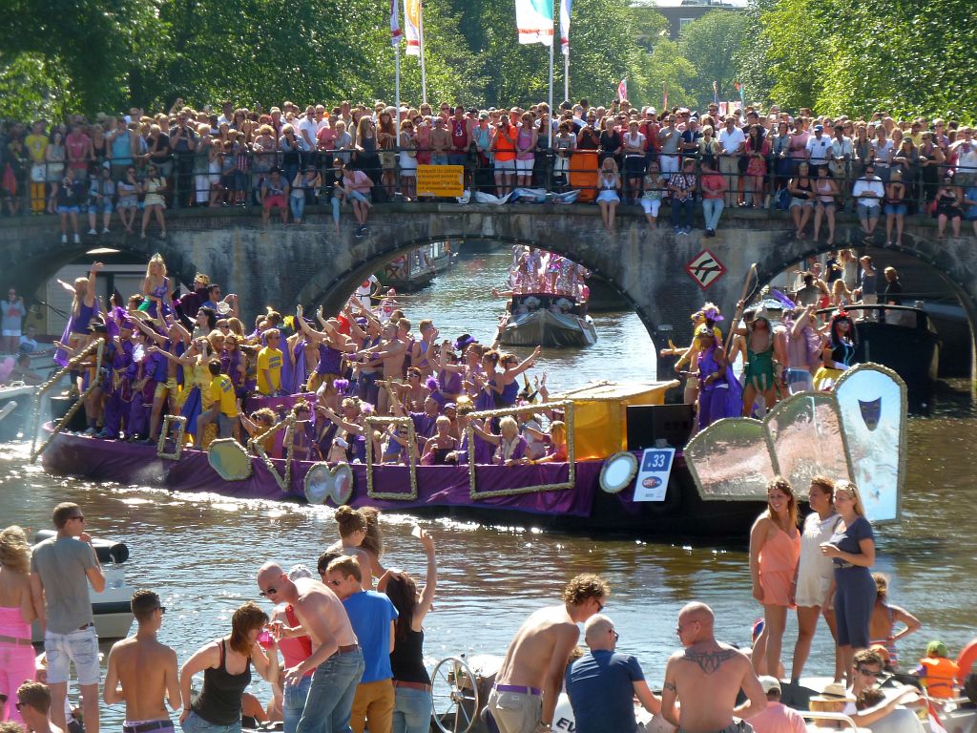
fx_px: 4770
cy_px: 366
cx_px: 488
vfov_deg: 8.8
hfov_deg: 11.7
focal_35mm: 169
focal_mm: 27.8
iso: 80
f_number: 4.5
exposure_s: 1/160
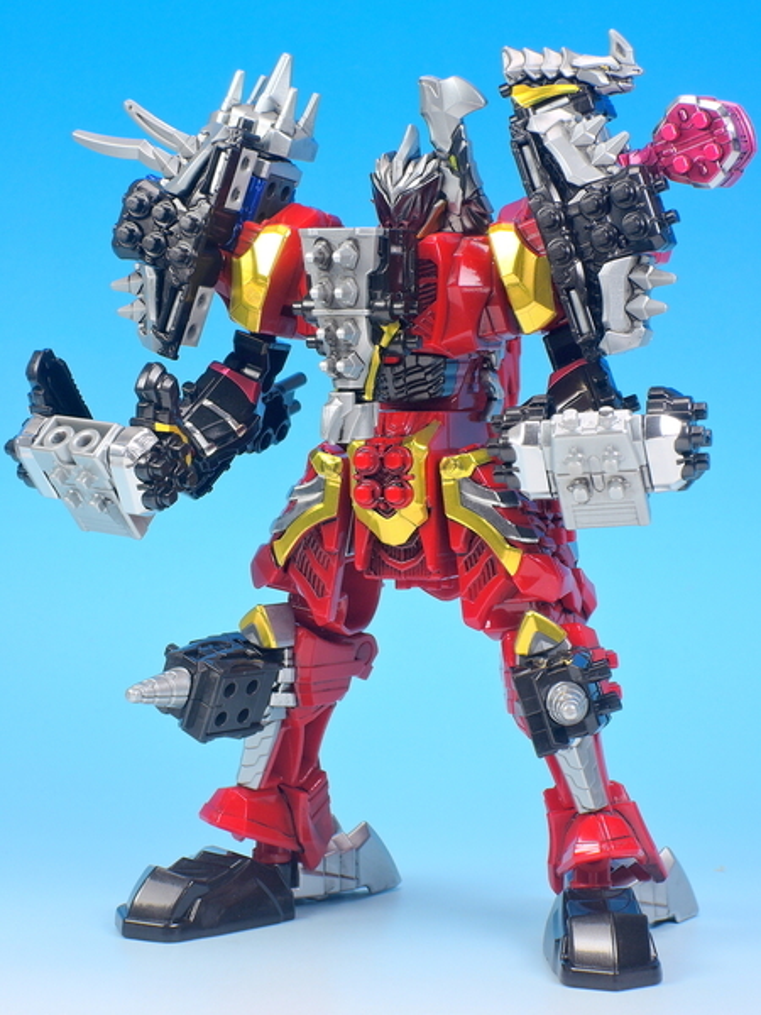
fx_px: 3078
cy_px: 508
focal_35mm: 105
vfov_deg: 18.7
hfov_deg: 14.1
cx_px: 380
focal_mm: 22.4
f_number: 6.5
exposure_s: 1/2.5
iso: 80
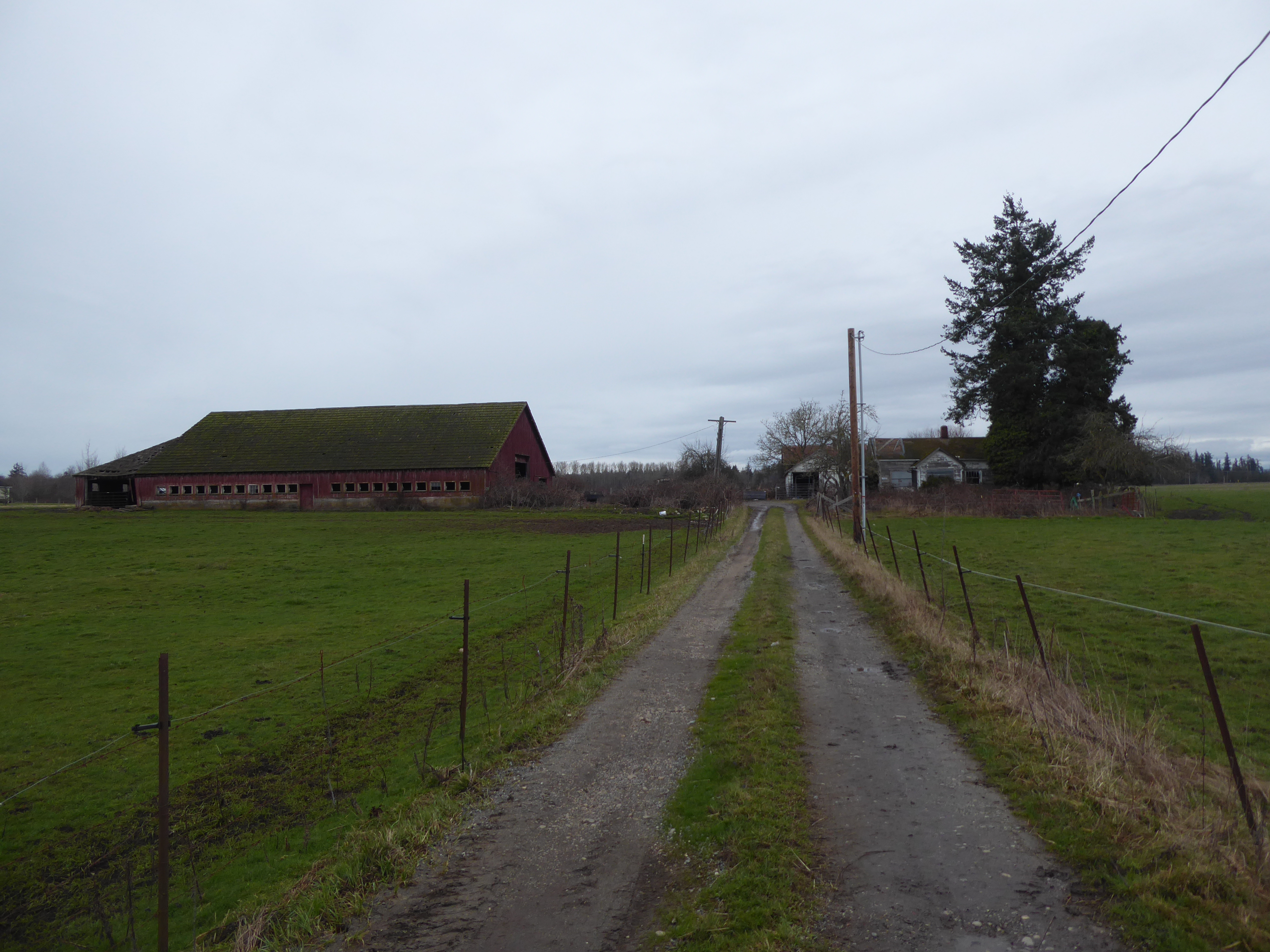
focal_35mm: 24
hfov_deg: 71.6
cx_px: 635
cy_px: 476
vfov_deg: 56.8
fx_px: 881
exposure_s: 1/250
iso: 80
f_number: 3.3
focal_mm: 4.3
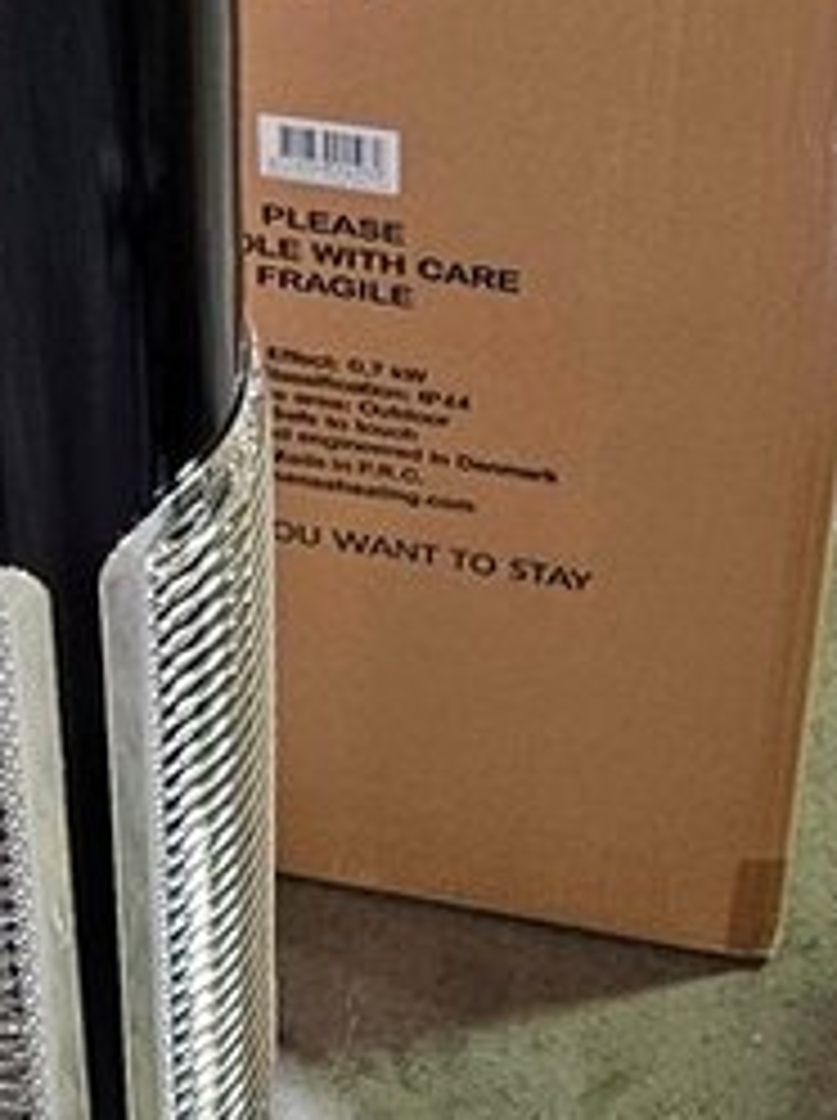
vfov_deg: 18.7
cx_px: 227
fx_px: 3394
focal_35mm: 105
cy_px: 407
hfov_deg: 14.0
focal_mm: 5.4
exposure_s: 1/120
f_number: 1.8
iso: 400
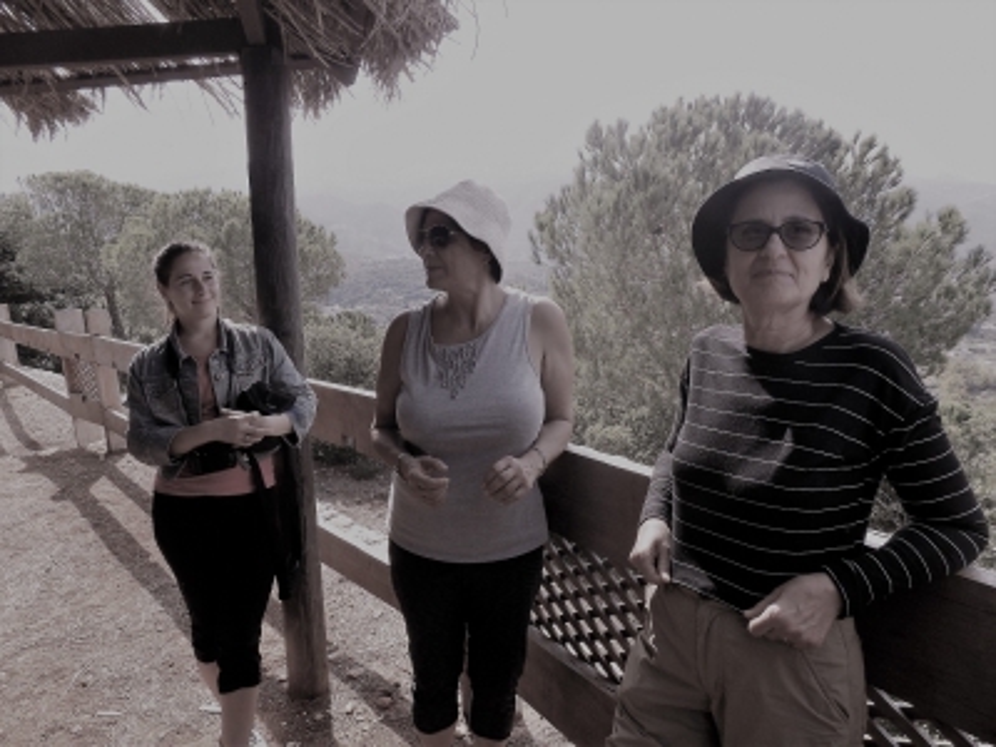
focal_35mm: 23
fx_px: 662
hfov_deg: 73.9
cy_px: 374
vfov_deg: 58.9
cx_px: 498
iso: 80
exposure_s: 1/400
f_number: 3.1
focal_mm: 4
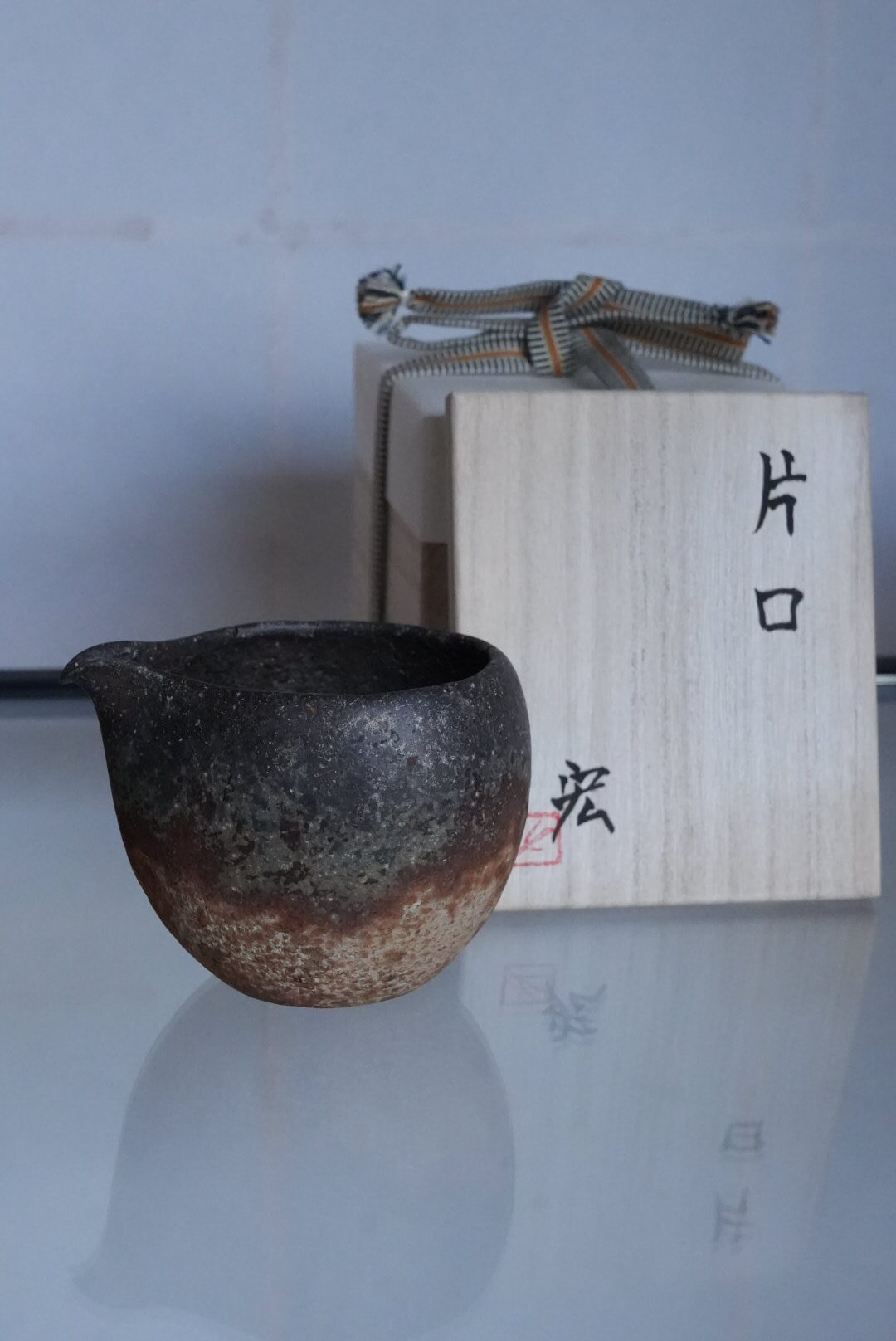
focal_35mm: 63
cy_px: 670
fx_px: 2348
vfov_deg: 31.9
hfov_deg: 21.6
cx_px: 448
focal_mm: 42.3
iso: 8000
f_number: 8
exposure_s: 1/640
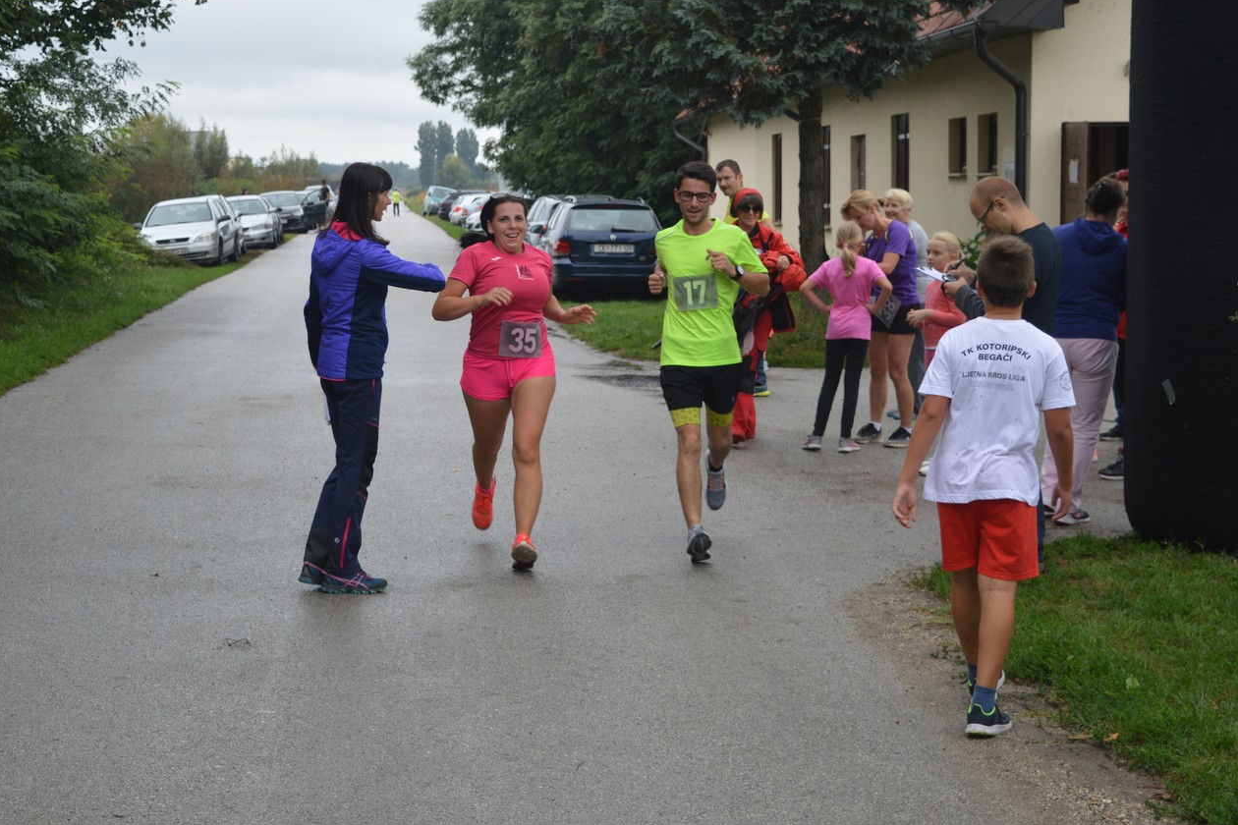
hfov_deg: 29.4
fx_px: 2356
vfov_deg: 19.9
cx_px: 610
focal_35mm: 69
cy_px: 412
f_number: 5.6
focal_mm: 45
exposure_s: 1/125
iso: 140
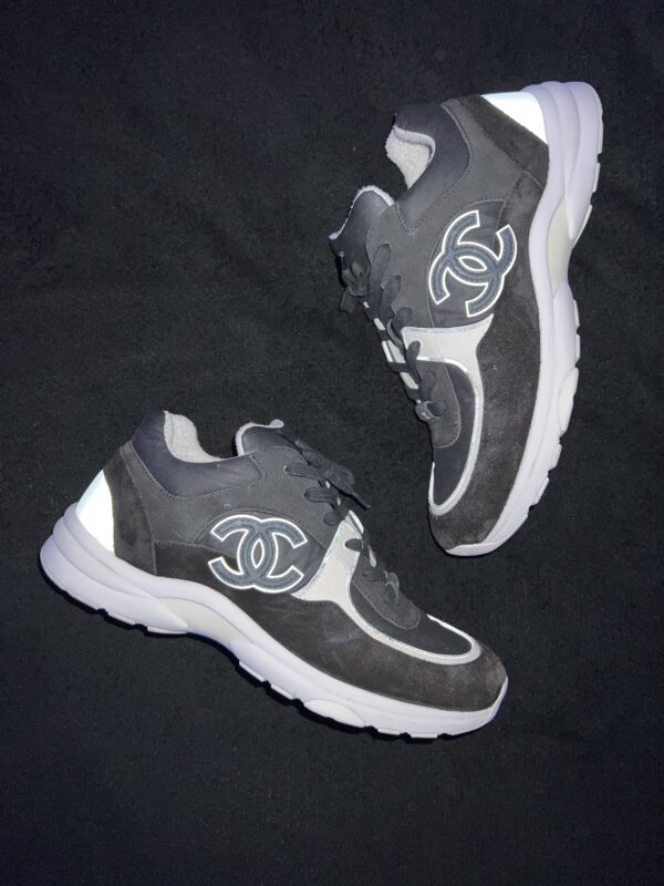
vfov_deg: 67.3
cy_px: 443
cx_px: 332
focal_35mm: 26
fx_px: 665
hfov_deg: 53.1
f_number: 1.5
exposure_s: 1/4
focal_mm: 5.7
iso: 32
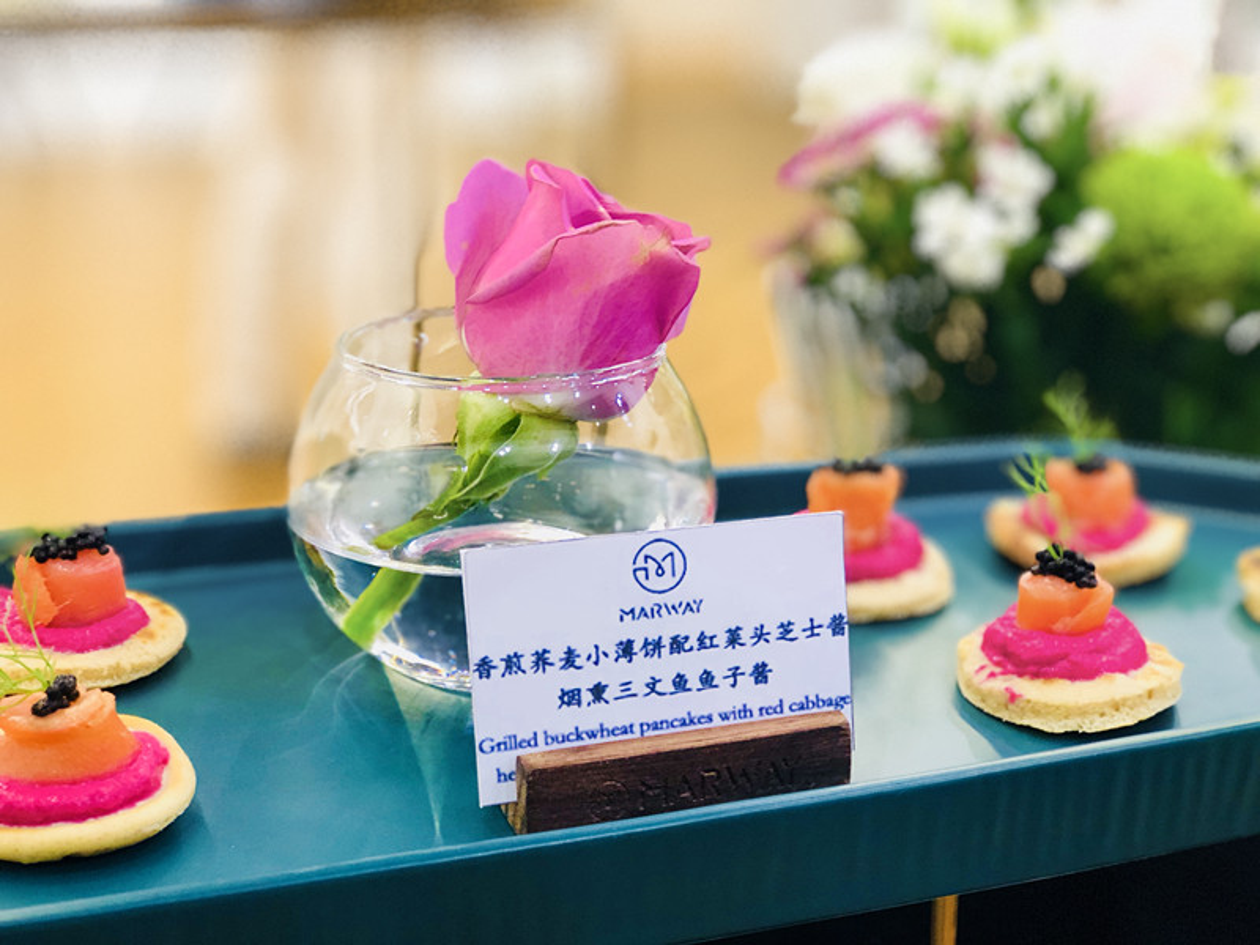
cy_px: 472
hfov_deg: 33.8
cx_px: 630
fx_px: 2075
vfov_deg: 25.7
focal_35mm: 57
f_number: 2.8
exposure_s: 1/50
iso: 320
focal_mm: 6.6
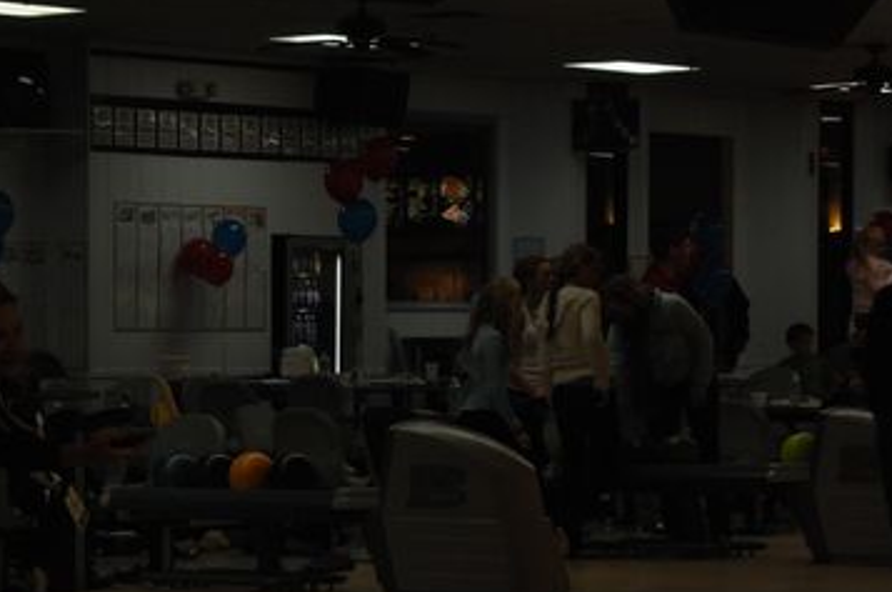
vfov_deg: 8.8
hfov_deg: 13.1
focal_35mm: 156
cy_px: 438
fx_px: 3860
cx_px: 110
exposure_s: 1/125
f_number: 4.5
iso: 400
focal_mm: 58
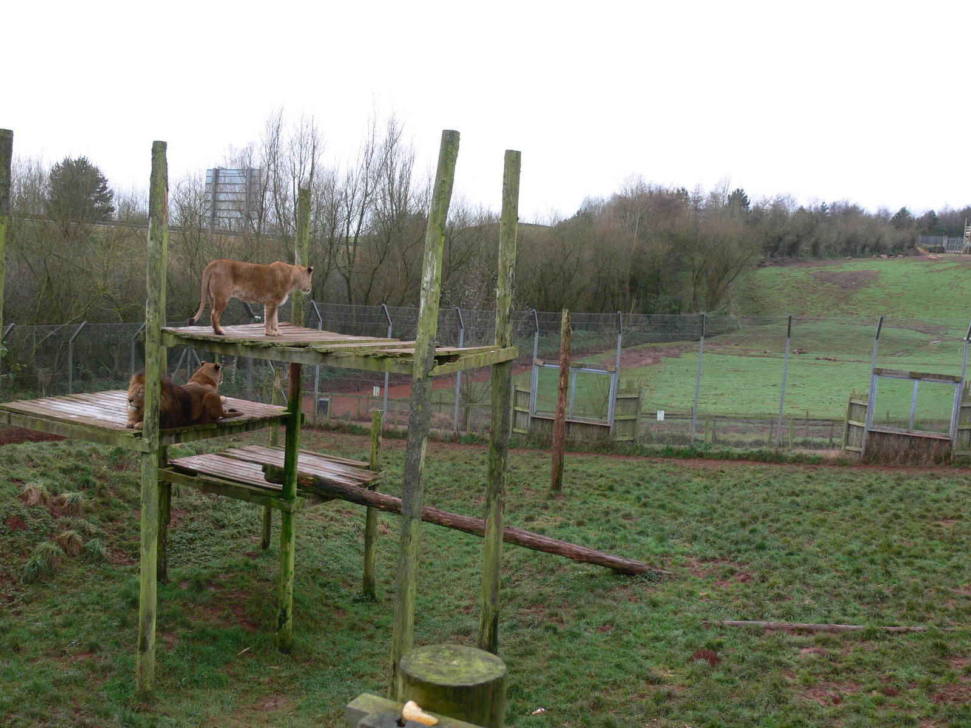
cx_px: 486
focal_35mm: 35
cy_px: 364
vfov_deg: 40.7
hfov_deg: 52.6
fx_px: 982
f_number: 4
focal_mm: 7.4
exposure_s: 1/80
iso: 80
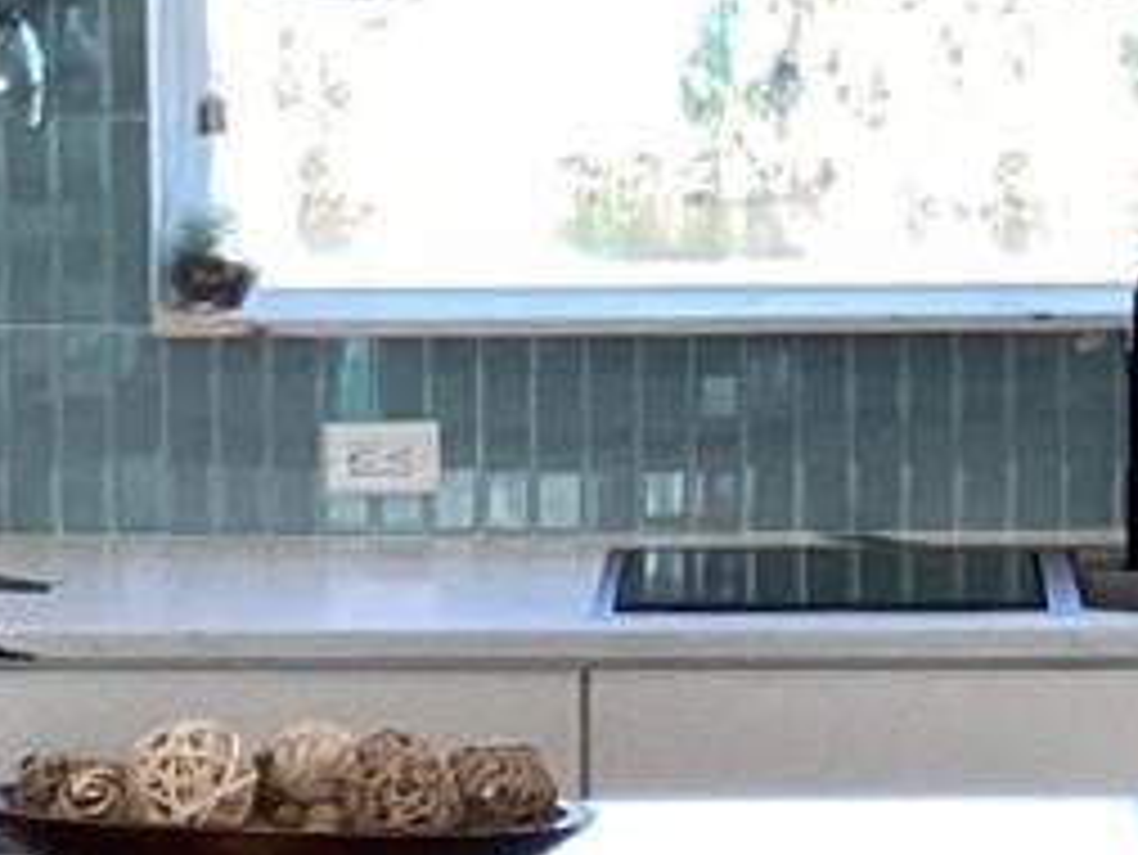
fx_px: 6447
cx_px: 603
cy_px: -166
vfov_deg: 7.5
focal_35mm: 196
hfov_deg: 10.1
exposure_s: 1/120
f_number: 2.4
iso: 80
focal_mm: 3.3
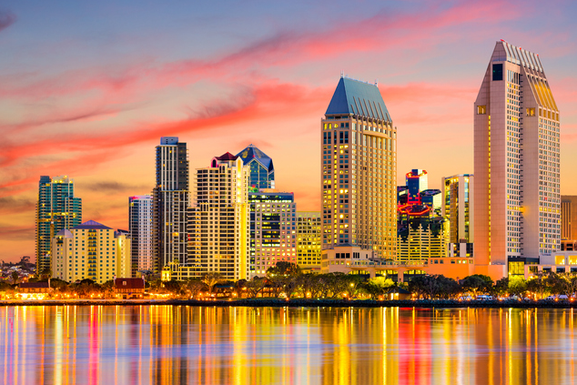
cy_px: 209
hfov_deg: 17.1
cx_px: 312
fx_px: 1924
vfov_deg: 11.4
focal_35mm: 120
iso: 100
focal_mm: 105
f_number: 8
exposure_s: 15
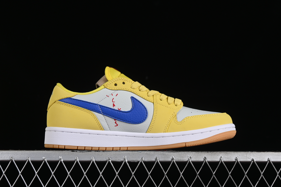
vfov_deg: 18.2
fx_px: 585
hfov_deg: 27.0
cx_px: 140
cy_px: 94
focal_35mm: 75
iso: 160
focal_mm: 50
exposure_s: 1/80
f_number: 8
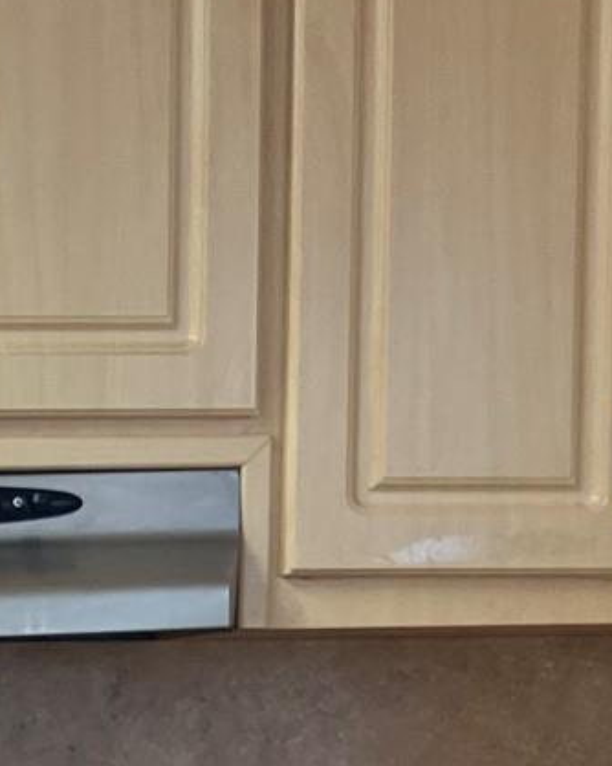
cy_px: 975
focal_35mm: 134
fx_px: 3036
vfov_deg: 13.9
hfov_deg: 10.8
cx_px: -456
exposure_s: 1/60
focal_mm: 3.99
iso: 50
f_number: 1.8
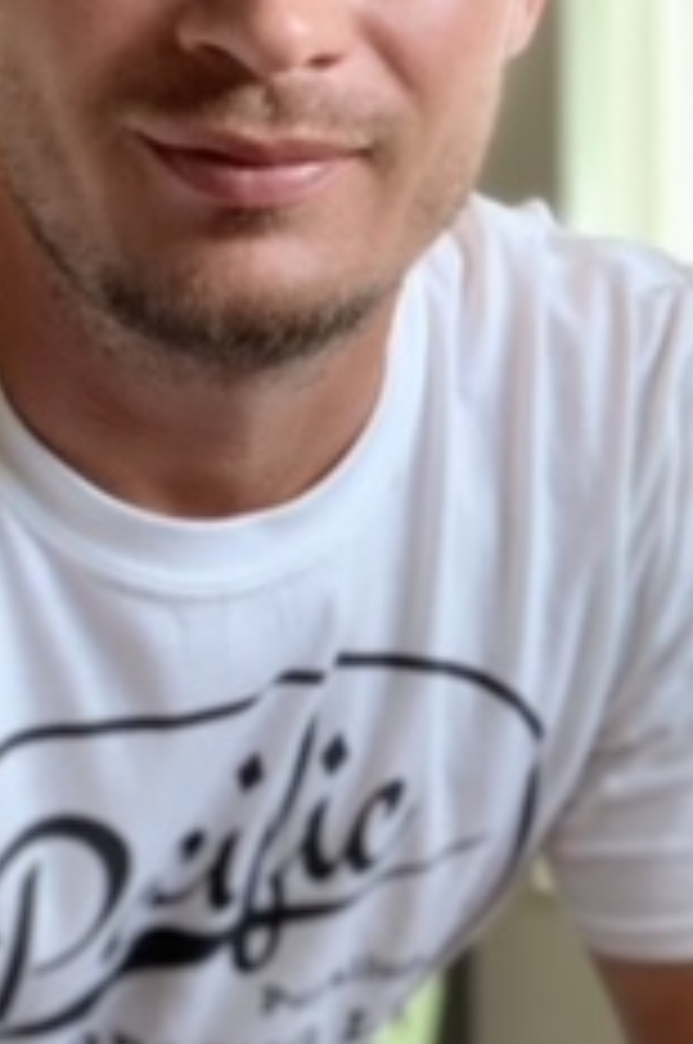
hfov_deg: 14.8
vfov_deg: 22.2
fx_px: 2664
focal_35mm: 92
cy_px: 500
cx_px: 302
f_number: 2.2
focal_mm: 2.87
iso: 80
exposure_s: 1/60
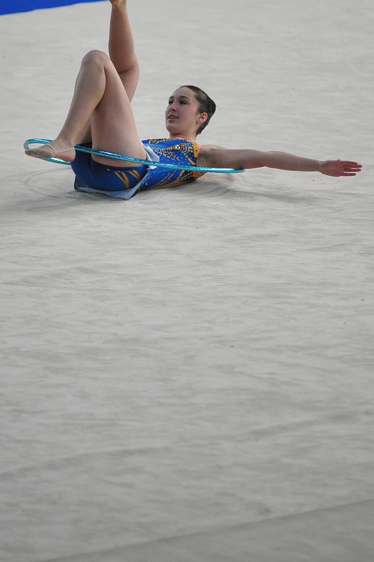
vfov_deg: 4.2
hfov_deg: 2.8
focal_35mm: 491
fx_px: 7654
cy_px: 135
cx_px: 136
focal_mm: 300
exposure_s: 1/2000
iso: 3200
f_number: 2.8
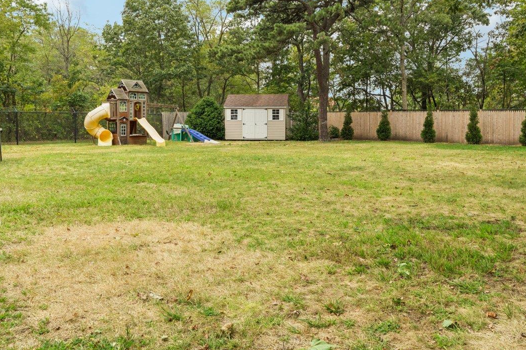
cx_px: 275
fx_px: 482
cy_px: 113
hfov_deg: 57.2
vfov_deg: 39.4
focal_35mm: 33
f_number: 9
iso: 250
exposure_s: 1/160
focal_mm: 17
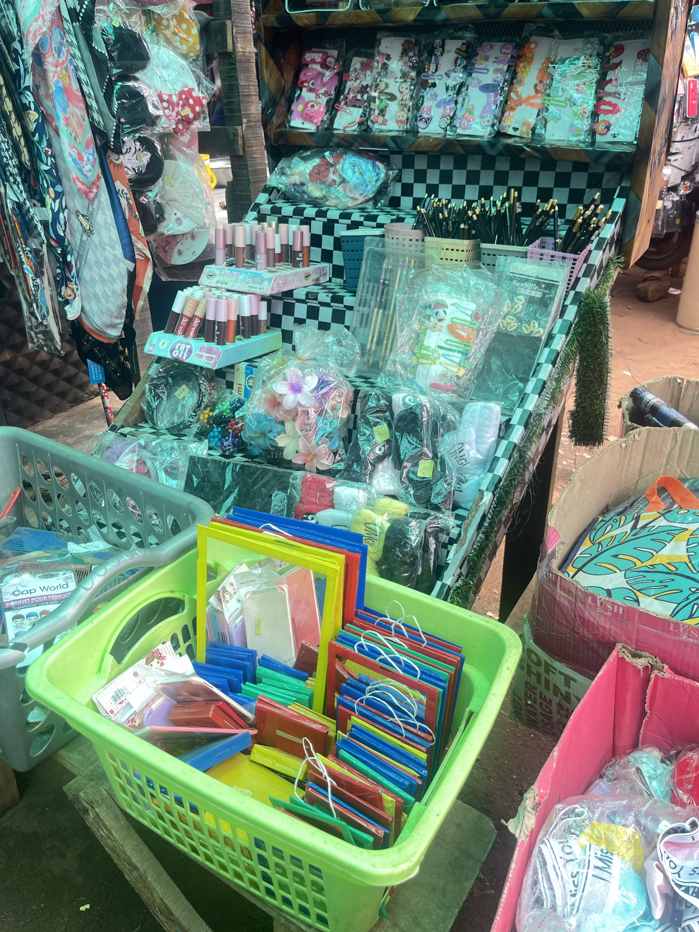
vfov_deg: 67.3
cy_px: 466
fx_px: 700
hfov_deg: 53.1
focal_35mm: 26
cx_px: 350
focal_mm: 5.1
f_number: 1.6
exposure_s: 1/221
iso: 40
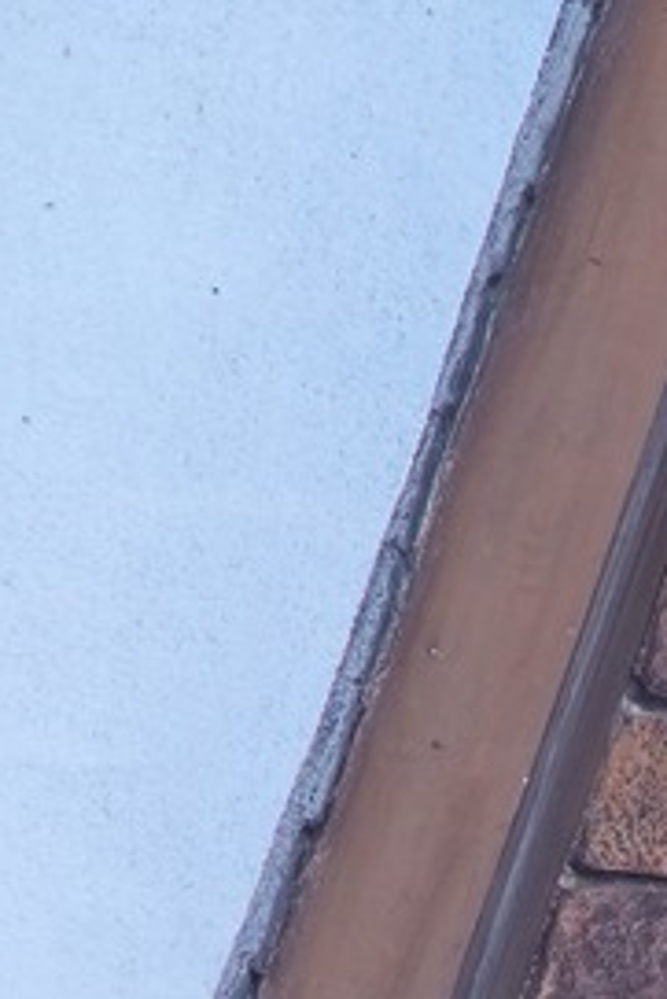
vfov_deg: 3.6
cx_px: 829
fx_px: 15737
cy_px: 1710
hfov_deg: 2.4
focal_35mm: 567
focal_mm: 120
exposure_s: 1/250
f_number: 4
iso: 100
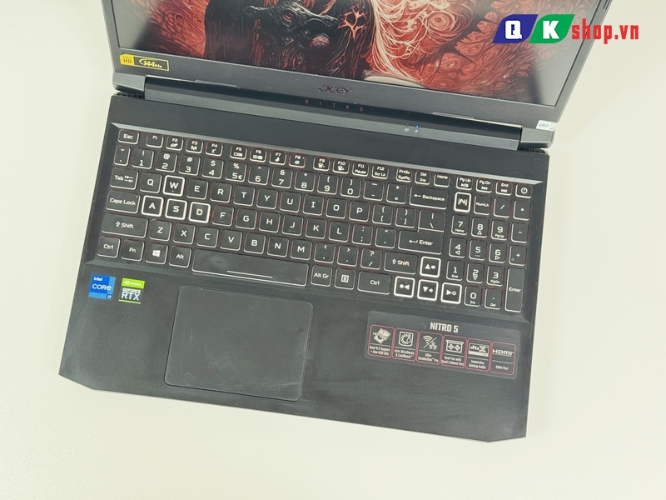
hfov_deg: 39.7
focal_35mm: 48
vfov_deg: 30.3
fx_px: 924
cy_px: 250
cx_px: 333
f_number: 1.78
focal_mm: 6.76
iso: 200
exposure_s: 1/50
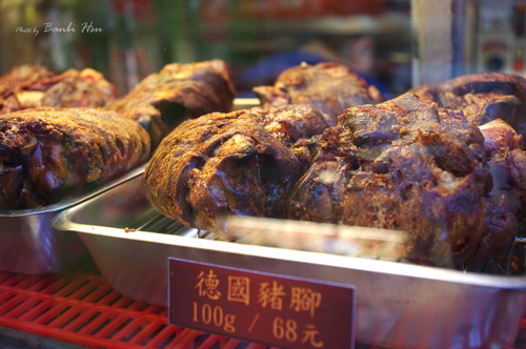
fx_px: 671
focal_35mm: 46
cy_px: 174
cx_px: 263
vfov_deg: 29.2
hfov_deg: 42.8
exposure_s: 1/80
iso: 800
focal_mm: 30.63
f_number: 5
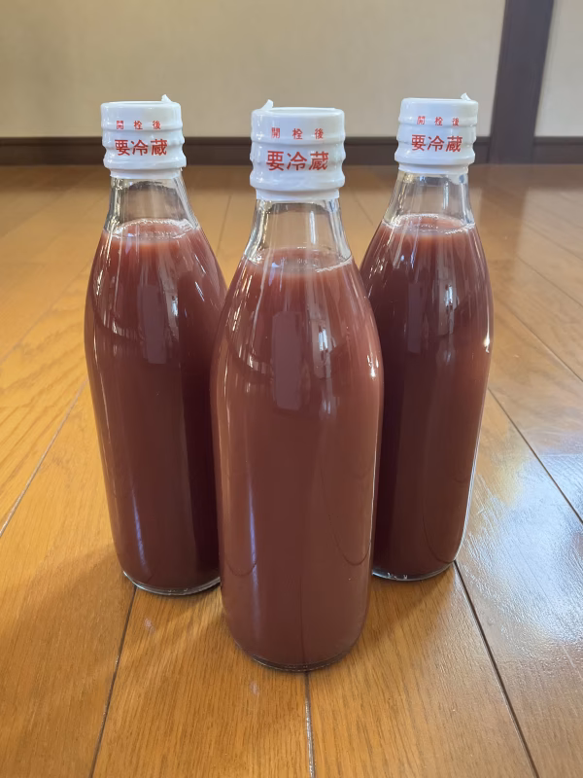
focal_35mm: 29
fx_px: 651
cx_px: 292
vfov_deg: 61.7
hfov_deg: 48.2
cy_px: 389
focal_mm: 3
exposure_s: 1/60
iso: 200
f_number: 1.8
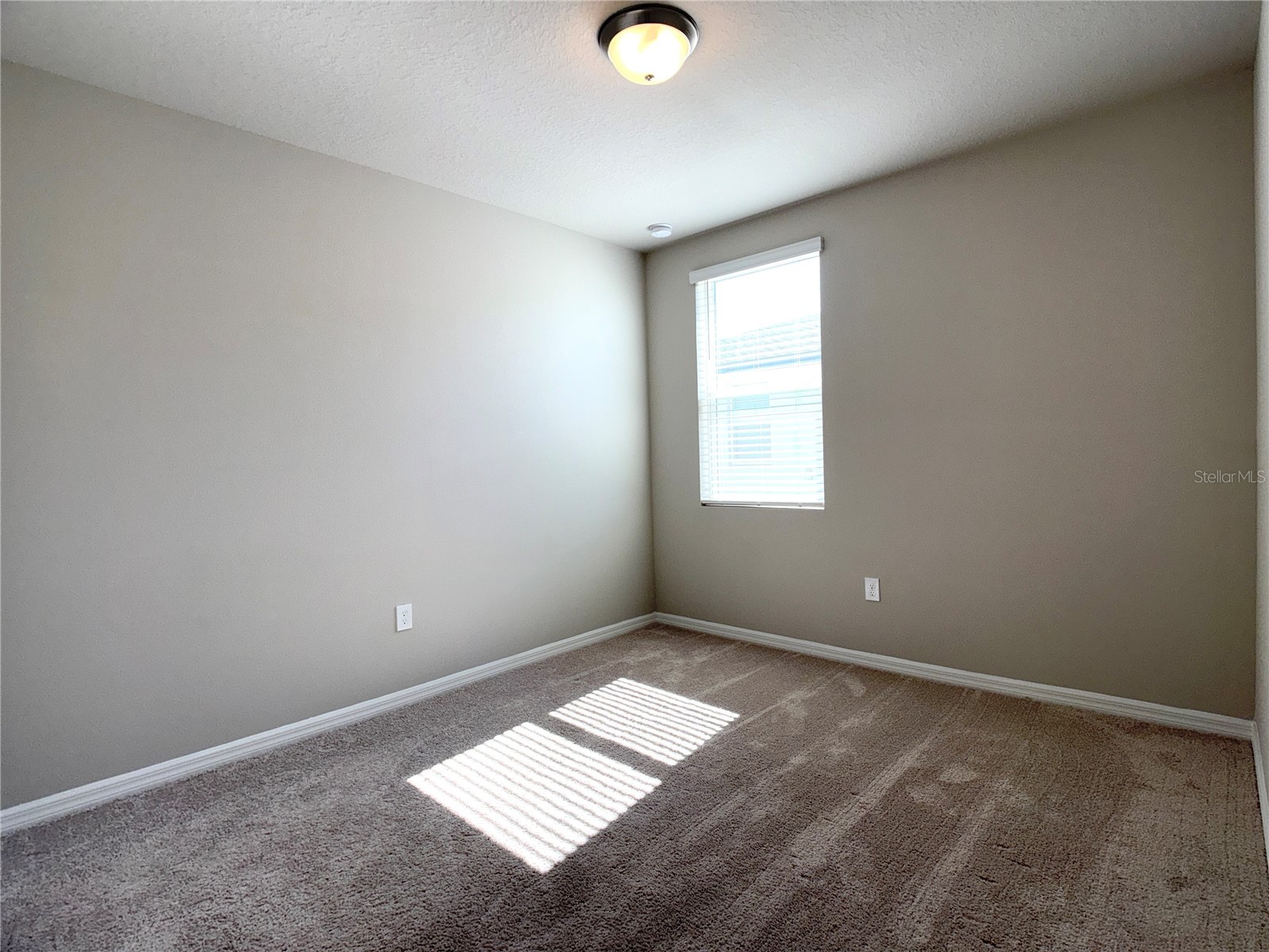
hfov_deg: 71.6
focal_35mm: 24
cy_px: 476
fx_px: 880
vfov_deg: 56.8
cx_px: 634
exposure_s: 1/514
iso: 64
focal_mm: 6.76
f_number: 1.78
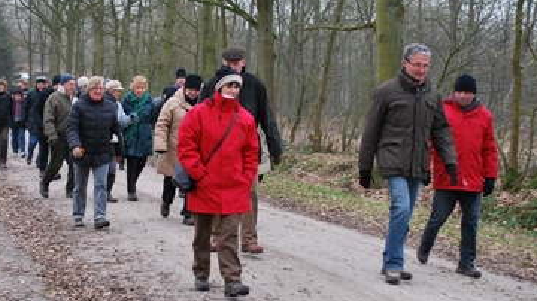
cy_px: 116
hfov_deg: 33.0
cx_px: 169
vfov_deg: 19.1
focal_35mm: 63
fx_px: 897
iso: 200
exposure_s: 1/80
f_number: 4.5
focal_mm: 24
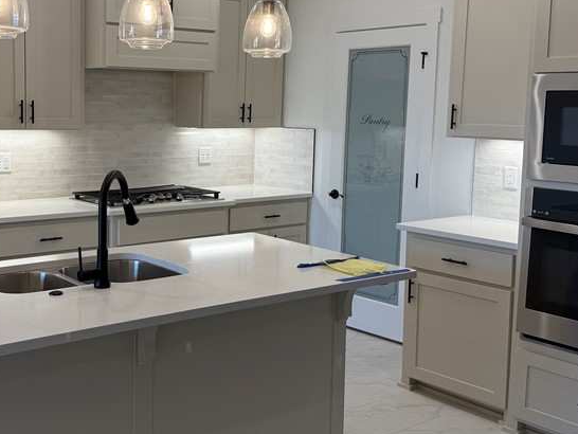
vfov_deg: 32.1
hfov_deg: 41.2
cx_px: 170
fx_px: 752
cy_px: 175
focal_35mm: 45
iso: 100
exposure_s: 1/243
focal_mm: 6.76
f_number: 1.78
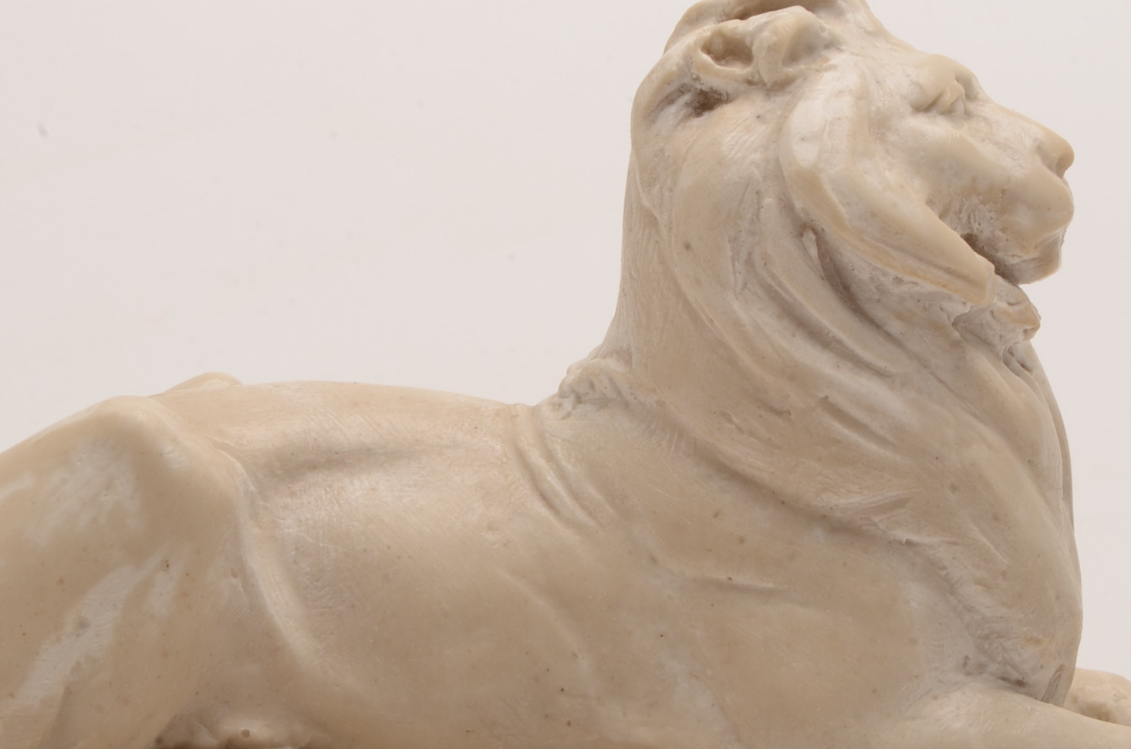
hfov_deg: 17.0
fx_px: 3794
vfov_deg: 11.3
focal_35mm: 121
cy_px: 444
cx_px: 517
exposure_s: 1/160
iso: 100
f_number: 32
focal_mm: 48
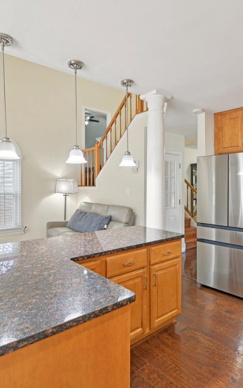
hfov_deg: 55.0
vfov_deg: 79.6
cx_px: 134
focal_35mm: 22
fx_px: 233
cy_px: 190
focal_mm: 14
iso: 400
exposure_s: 1/6
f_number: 8
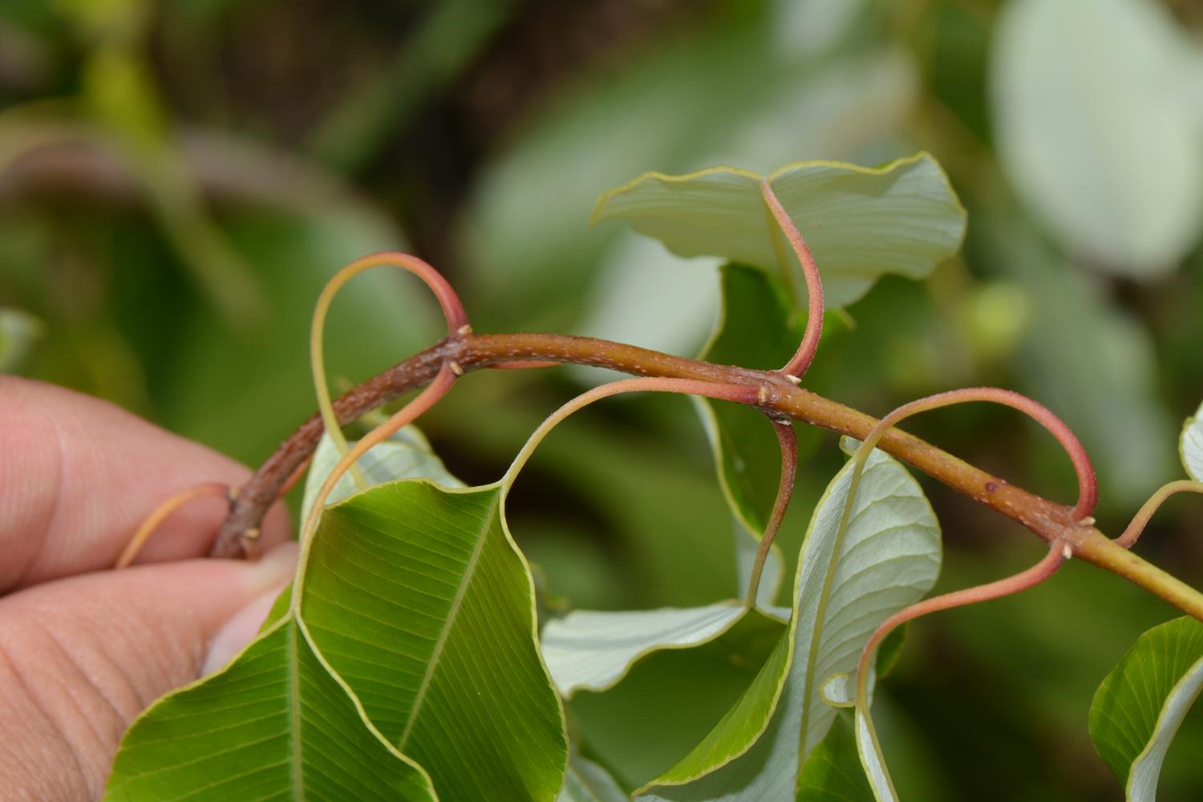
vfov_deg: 8.7
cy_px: 401
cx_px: 602
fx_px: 5263
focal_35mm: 158
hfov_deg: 13.0
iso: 280
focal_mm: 105
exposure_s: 1/200
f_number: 20
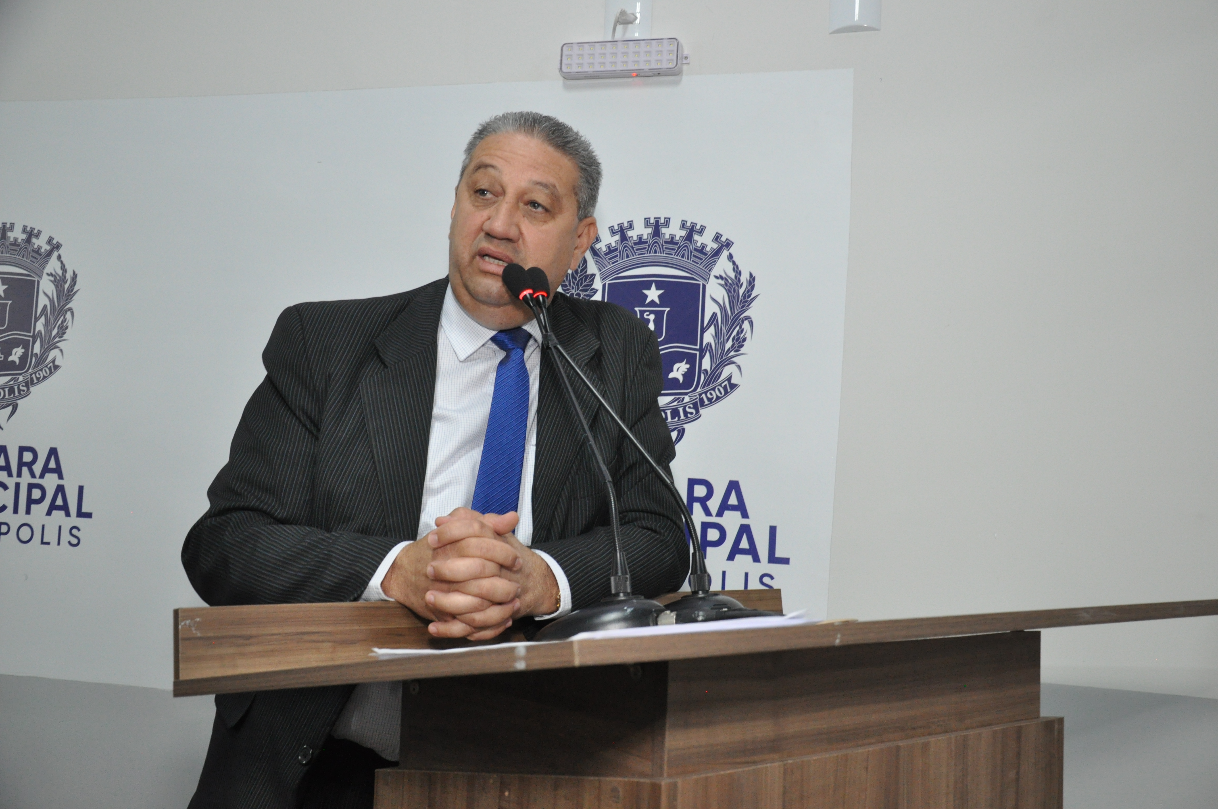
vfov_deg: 22.6
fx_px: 2028
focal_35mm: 60
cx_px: 609
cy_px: 404
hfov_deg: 33.4
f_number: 6.3
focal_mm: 40
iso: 1250
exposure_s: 1/60
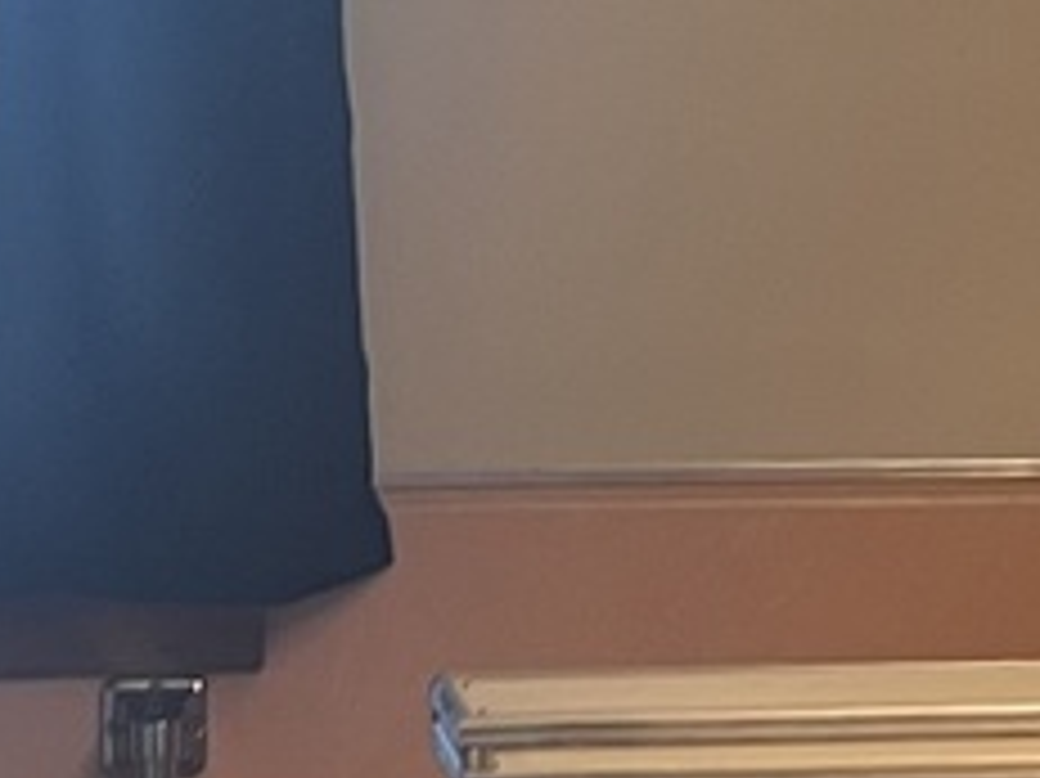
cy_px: 117
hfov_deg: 12.2
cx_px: 828
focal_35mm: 162
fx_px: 4865
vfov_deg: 9.1
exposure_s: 1/60
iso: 200
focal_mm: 5.7
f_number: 1.5
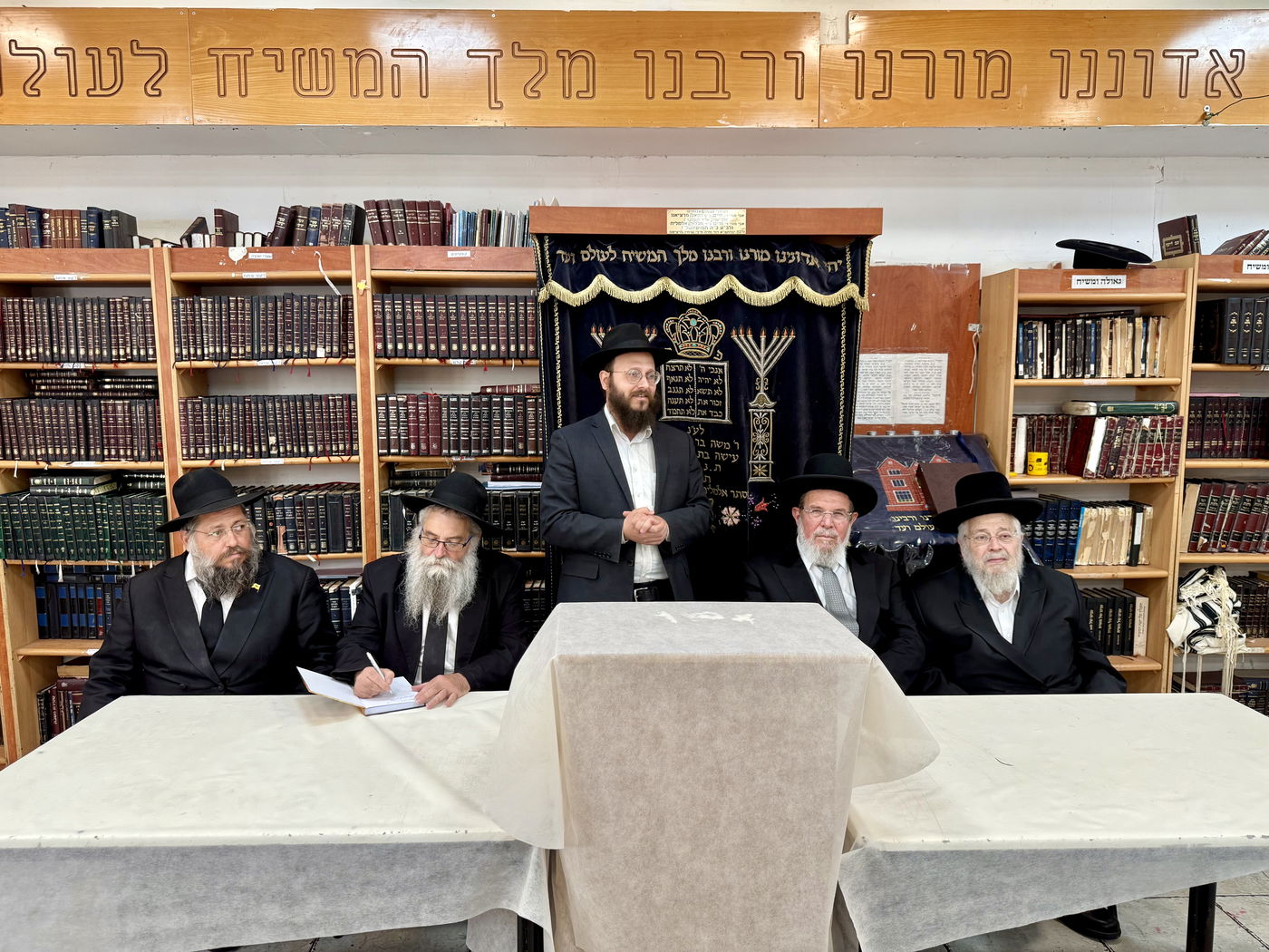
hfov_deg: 71.6
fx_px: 880
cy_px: 476
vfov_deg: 56.8
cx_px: 634
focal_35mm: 24
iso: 160
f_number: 1.78
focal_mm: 6.76
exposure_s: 1/121
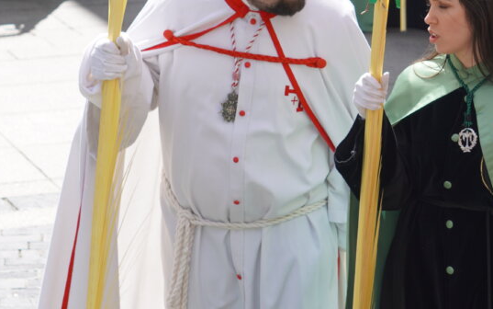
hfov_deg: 10.5
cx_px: 342
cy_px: 76
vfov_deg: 6.6
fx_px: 2691
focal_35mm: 200
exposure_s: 1/320
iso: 100
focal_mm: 55
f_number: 5
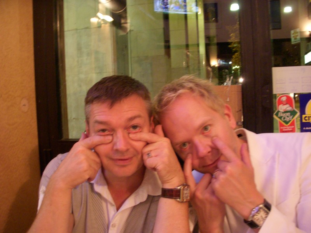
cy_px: 116
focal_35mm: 38
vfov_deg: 37.7
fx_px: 341
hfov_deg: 49.0
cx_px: 156
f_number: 3.3
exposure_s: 1/8
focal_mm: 6.3
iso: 400
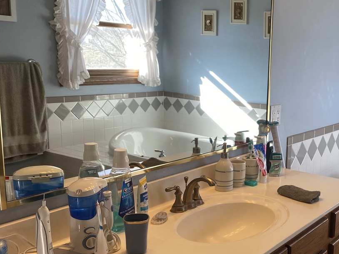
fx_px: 450
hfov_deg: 39.1
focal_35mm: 46
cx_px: 287
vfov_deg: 31.4
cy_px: 151
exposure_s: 1/120
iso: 64
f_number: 1.8
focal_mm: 4.25
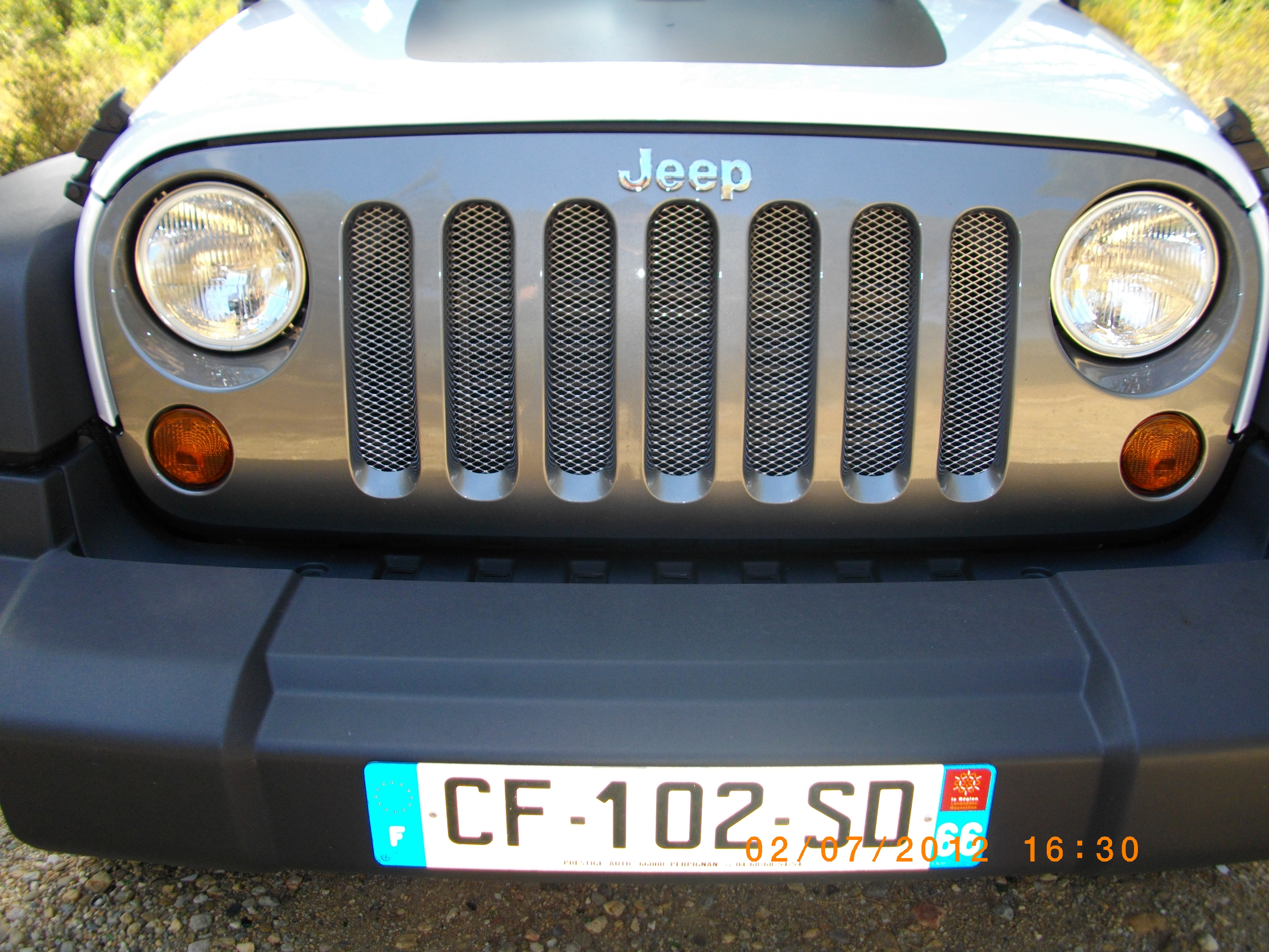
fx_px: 1173
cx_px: 634
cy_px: 476
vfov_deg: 44.2
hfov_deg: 56.8
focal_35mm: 32
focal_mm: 5.7
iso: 100
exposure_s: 1/160
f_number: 2.9
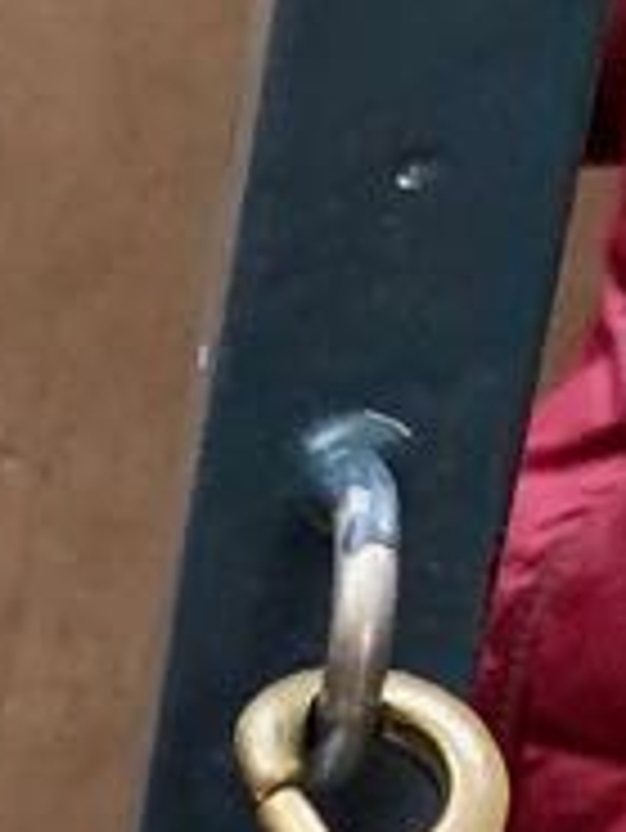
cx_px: -1148
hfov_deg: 7.0
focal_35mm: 194
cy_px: 2361
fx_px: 4672
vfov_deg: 8.7
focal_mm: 4
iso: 25
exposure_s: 1/30
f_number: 1.8
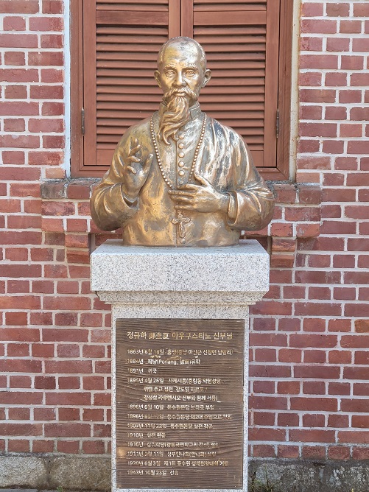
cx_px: 184
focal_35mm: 28
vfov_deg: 63.4
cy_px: 246
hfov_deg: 49.7
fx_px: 398
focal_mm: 5.9
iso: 32
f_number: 2
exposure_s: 1/60
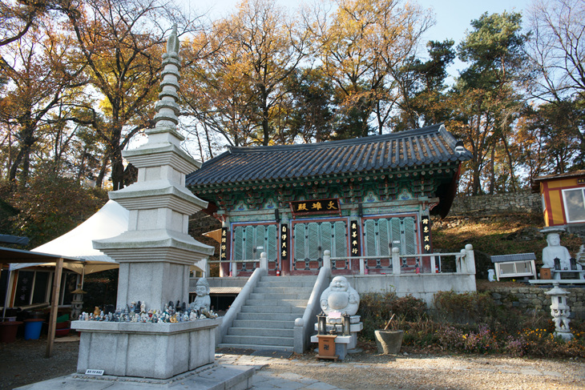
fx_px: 390
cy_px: 195
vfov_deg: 53.2
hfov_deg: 73.7
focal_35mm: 24
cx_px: 292
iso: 200
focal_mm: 24
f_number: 10
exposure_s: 1/60
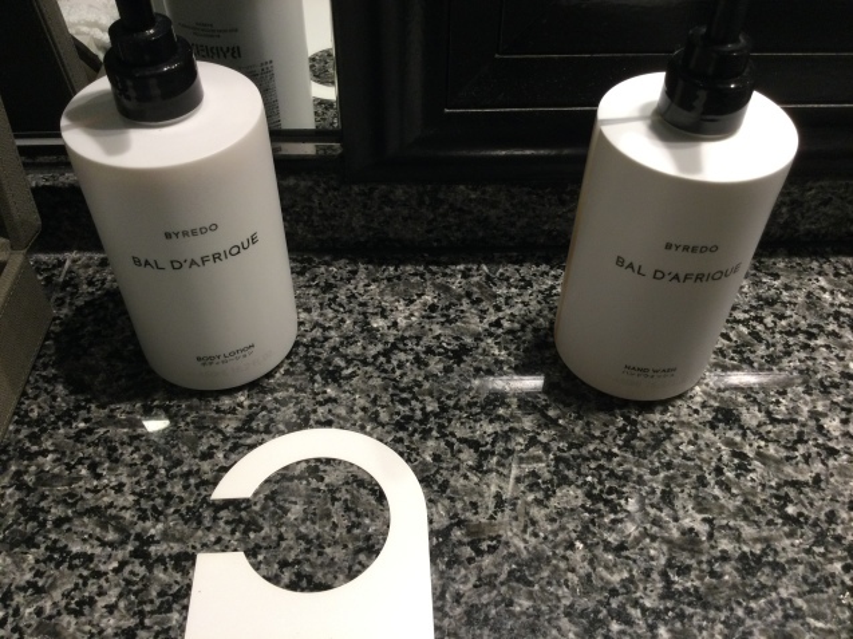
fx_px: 763
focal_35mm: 31
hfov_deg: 58.4
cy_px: 320
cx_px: 426
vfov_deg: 45.4
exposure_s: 1/33
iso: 100
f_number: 2.4
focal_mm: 3.3
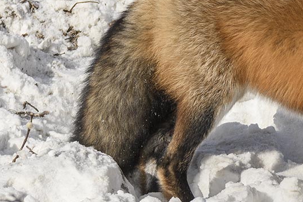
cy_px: 47
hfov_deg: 2.1
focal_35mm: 980
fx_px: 8245
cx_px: 321
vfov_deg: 1.4
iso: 400
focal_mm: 290
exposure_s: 1/1600
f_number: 8
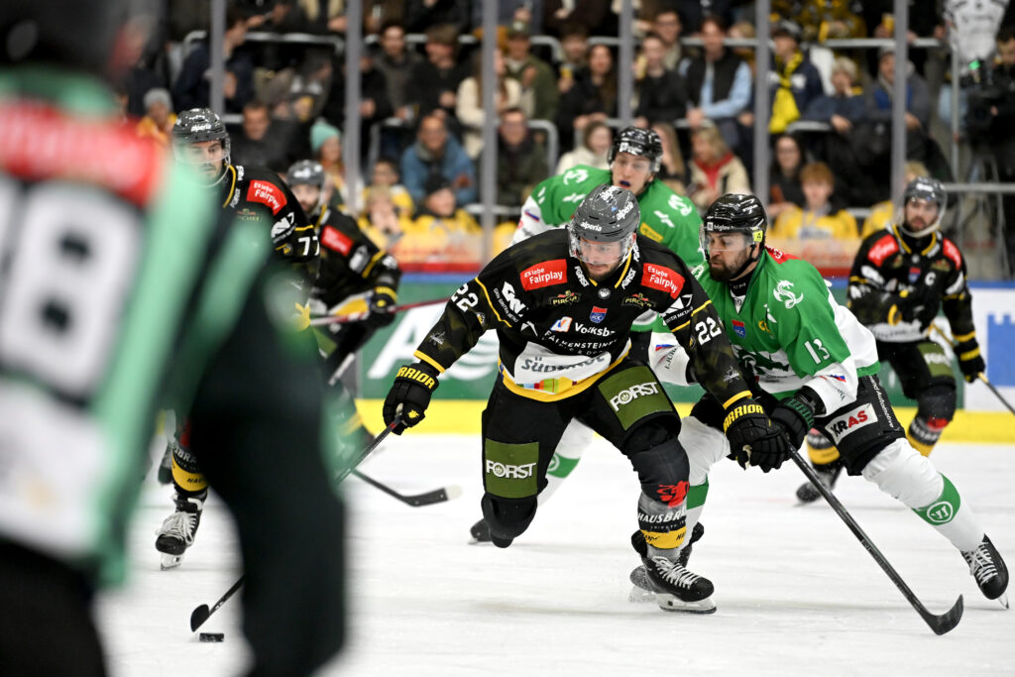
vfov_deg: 6.9
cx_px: 508
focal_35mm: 200
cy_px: 338
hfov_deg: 10.3
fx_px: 5639
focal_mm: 200
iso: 3200
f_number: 3.5
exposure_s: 1/1250
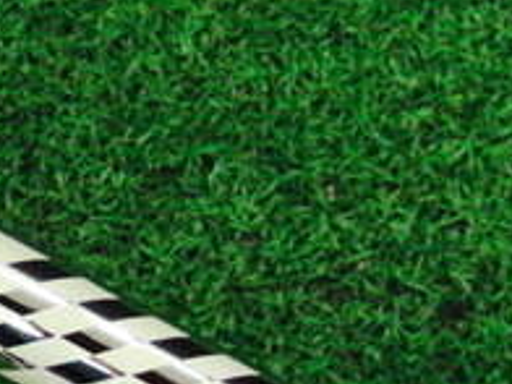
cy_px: 219
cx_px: -185
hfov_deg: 15.4
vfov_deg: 12.2
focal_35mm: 121
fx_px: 1790
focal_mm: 6.42
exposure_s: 1/320
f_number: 3.6
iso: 3200
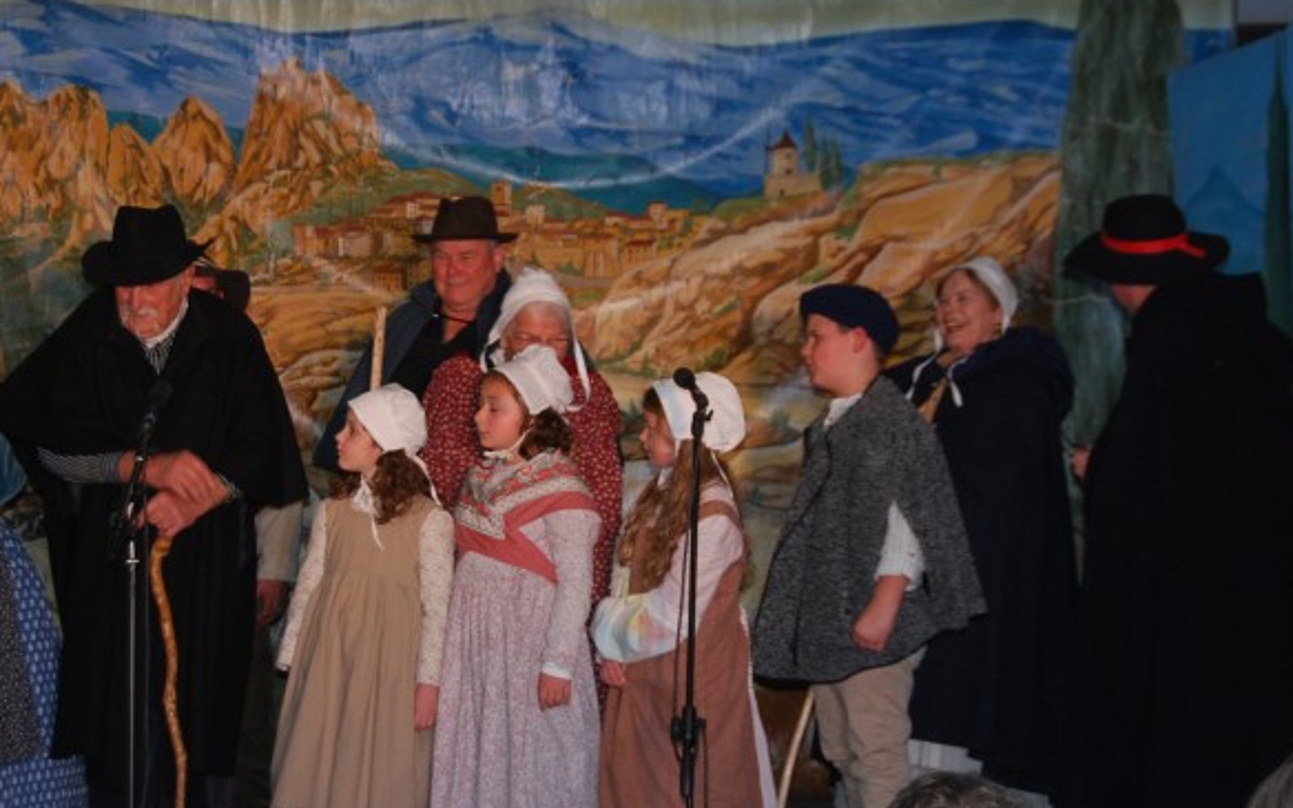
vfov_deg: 14.7
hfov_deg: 23.2
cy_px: 403
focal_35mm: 89
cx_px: 490
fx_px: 3136
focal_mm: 38
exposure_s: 1/60
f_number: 4.5
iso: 320
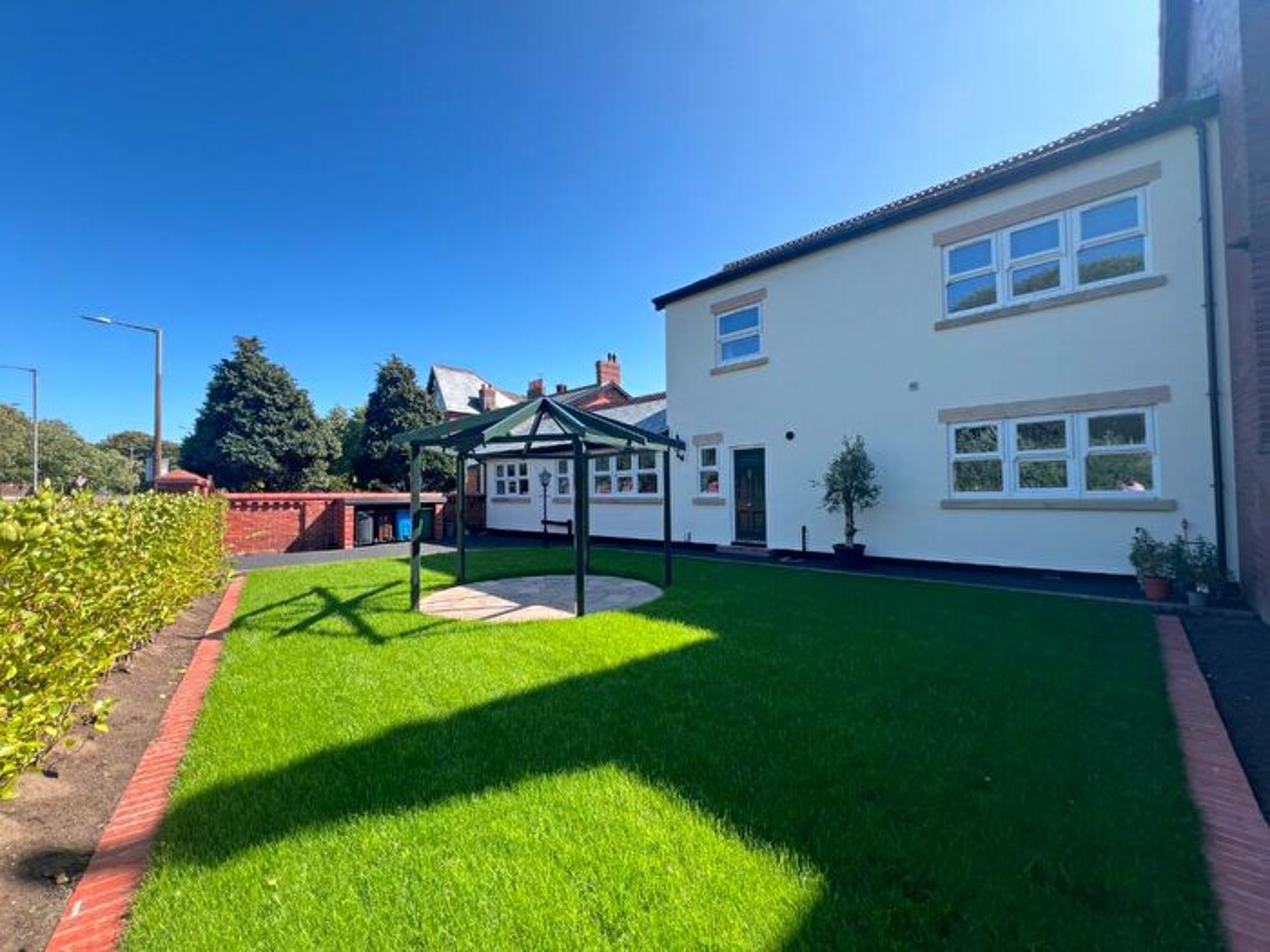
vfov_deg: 89.9
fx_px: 477
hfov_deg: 106.2
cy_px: 476
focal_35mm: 13
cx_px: 635
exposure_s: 1/367
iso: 32
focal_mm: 1.57
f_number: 1.8
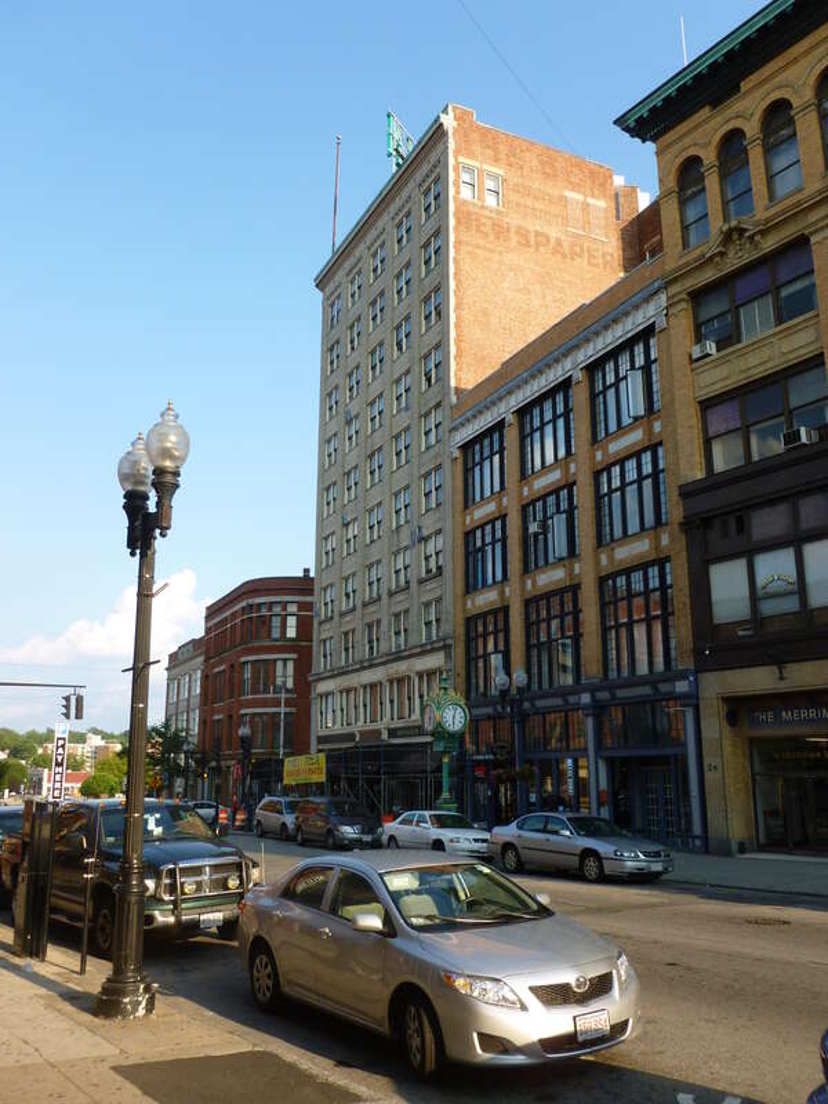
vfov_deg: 63.4
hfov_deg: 49.7
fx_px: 893
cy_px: 552
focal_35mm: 28
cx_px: 414
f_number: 3.3
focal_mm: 5
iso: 100
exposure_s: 1/400
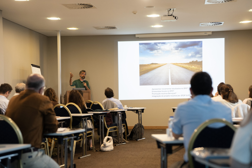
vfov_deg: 20.0
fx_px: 476
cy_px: 84
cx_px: 126
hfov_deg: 29.7
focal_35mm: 68
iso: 4000
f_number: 2.8
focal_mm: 68
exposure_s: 1/100
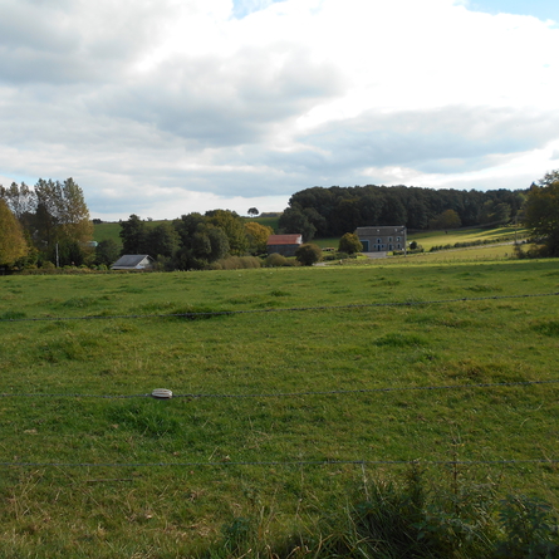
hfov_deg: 52.3
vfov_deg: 52.5
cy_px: 279
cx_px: 234
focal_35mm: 31
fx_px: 566
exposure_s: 1/500
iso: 80
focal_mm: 4.6
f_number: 3.2
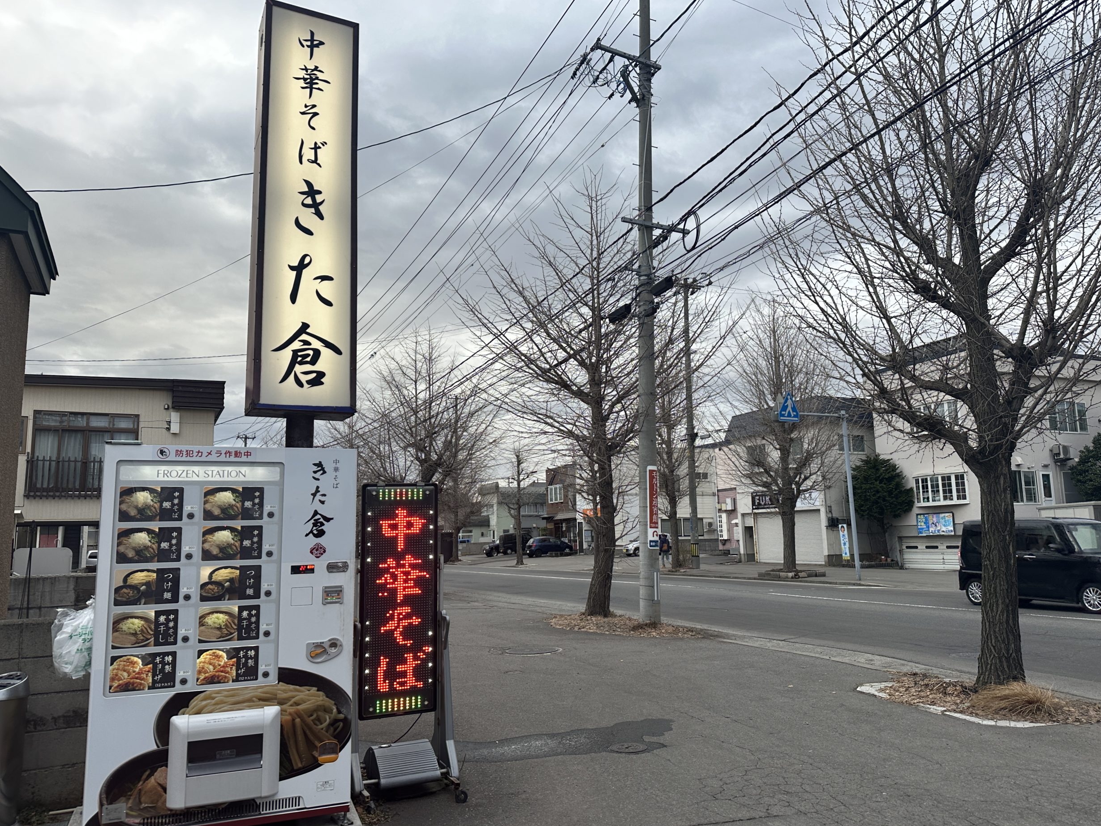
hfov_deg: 69.4
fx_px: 795
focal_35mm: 25
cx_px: 566
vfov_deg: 54.9
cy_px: 415
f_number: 1.78
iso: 80
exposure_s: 1/289
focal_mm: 6.86
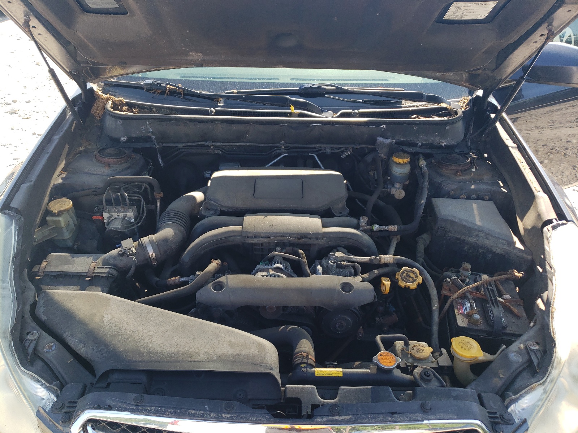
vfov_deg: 53.1
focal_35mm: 26
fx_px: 434
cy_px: 216
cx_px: 289
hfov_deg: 67.3
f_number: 1.5
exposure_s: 1/455
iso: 50
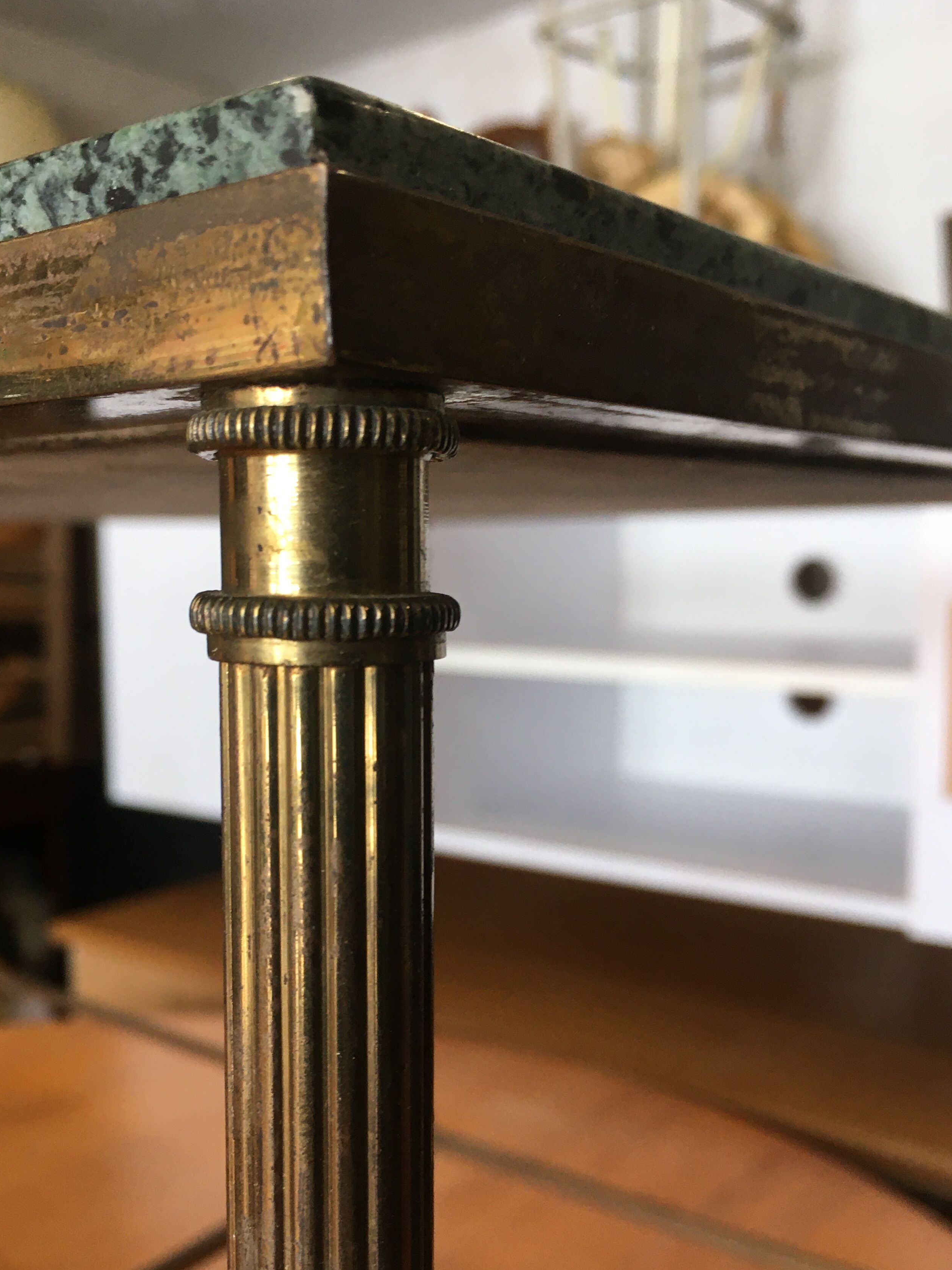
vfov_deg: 52.5
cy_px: 708
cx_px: 413
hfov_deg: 40.6
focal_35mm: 35
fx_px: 1283
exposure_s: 1/33
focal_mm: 4.15
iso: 40
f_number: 2.2
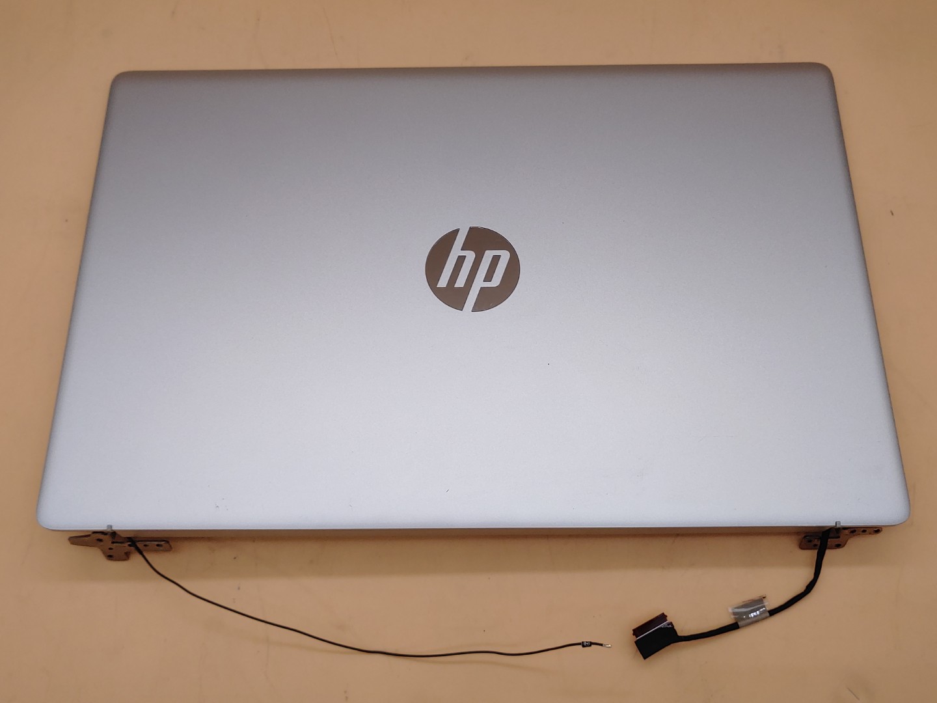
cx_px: 468
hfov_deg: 55.4
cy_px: 352
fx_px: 893
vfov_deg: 42.9
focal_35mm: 33
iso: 50
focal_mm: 4.36
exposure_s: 1/230
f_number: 1.8
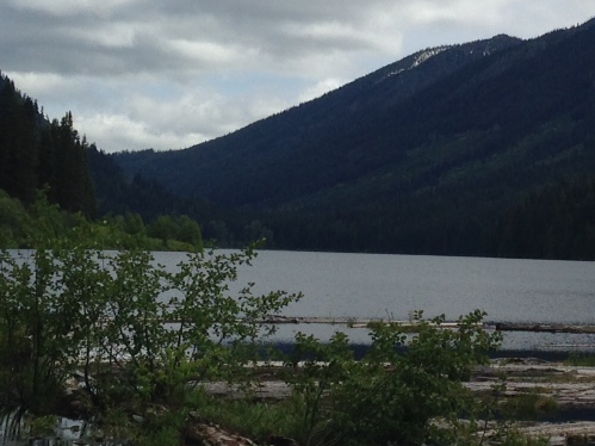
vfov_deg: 13.6
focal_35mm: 108
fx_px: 1856
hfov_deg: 18.0
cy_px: 97
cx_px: 519
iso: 50
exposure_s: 1/2358
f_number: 2.4
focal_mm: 4.12
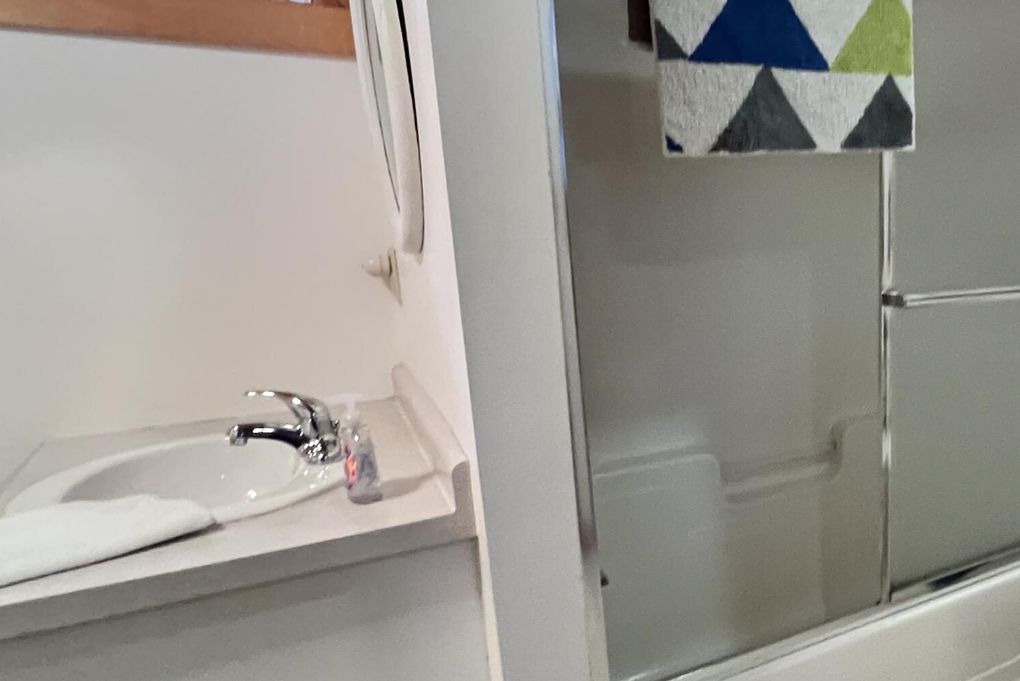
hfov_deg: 57.1
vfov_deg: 47.9
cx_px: 934
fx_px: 765
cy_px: 373
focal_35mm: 27
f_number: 1.8
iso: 500
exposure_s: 1/60
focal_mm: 1.57
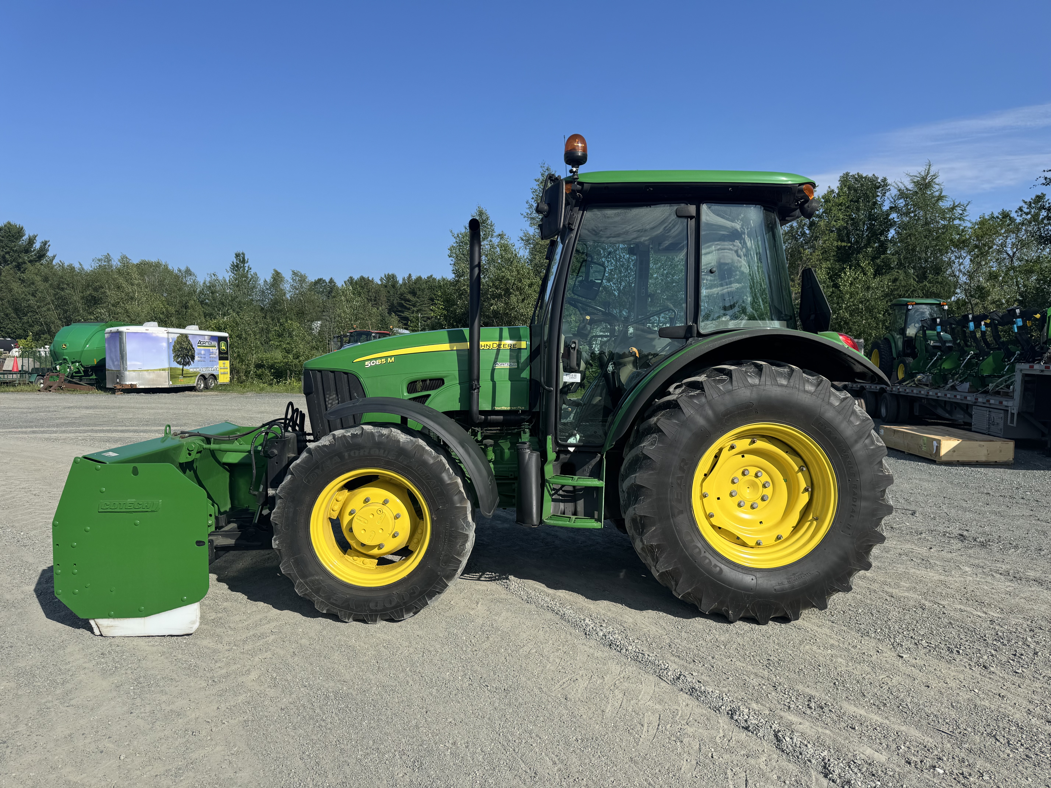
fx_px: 729
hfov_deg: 71.6
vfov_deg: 56.8
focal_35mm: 24
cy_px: 394
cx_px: 526
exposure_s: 1/4950
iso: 80
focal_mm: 6.76
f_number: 1.78
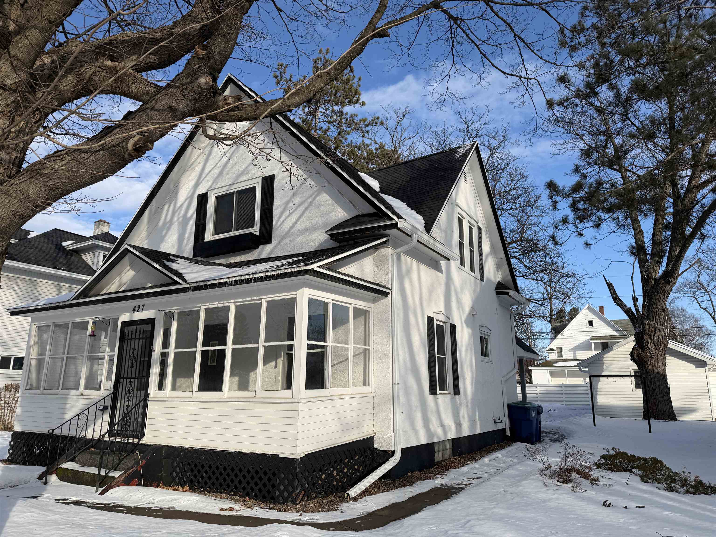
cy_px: 268
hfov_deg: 71.6
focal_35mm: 24
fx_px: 496
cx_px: 358
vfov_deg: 56.8
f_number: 1.78
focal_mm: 6.76
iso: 80
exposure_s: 1/4975
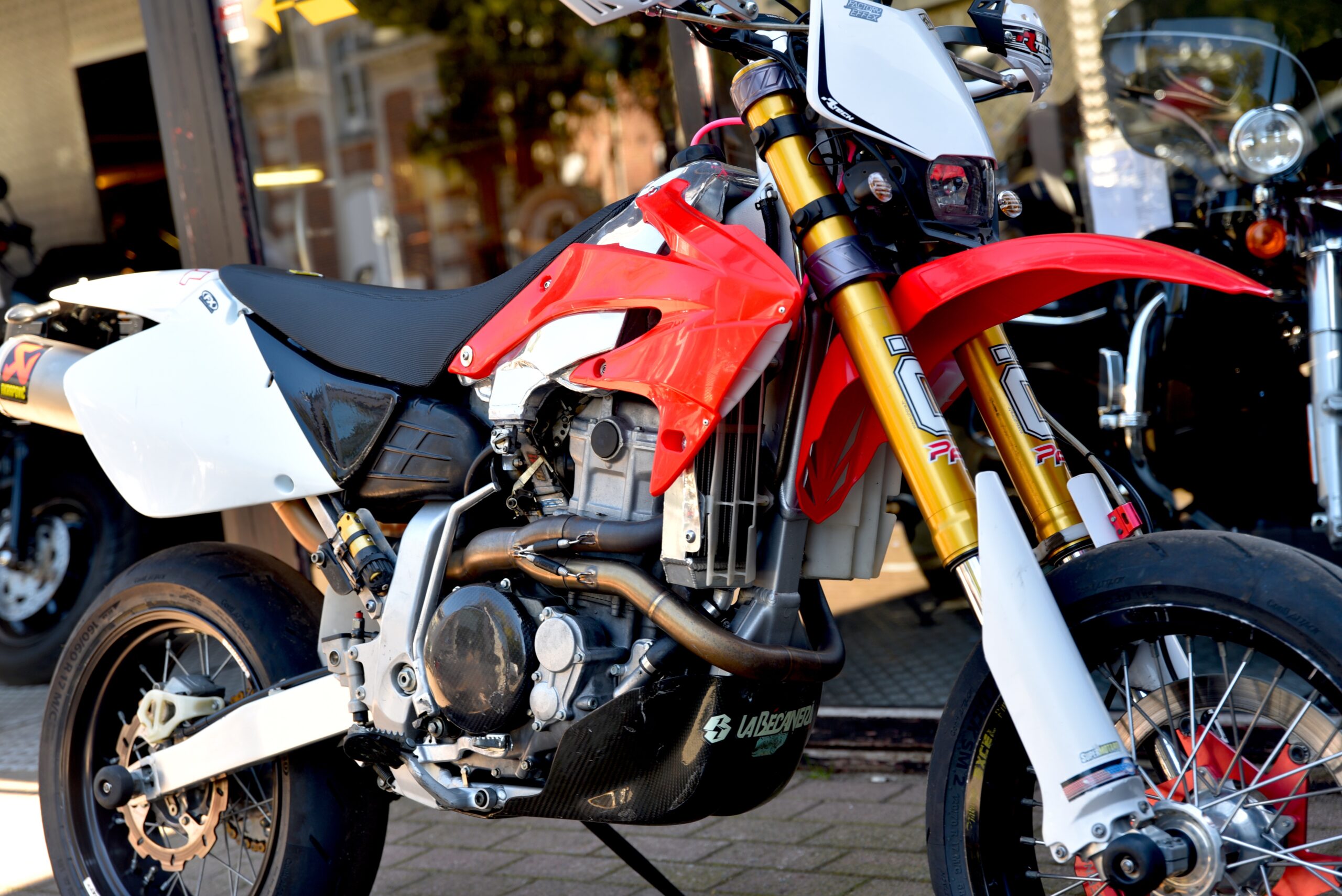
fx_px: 2312
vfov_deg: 21.9
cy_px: 448
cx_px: 671
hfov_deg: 32.4
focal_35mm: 62
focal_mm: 62
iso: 100
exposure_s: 1/60
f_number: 4
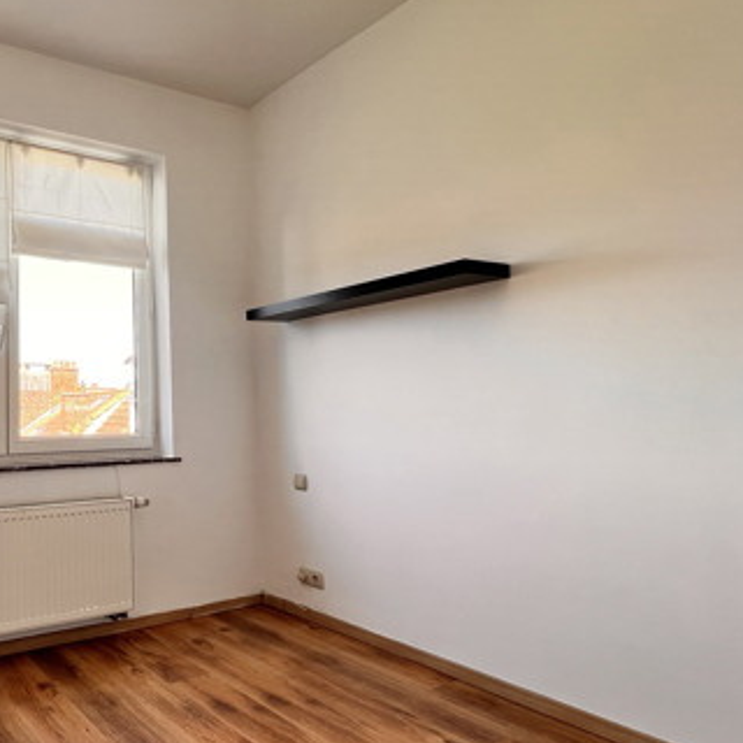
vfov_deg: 67.3
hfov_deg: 59.3
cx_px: 102
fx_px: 559
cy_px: 376
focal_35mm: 23
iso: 40
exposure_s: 1/100
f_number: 1.8
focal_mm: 1.57
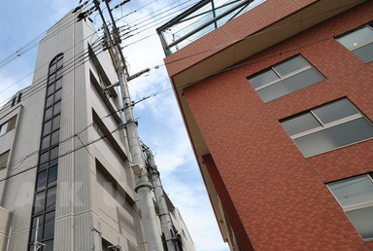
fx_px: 208
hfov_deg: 73.1
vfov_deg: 58.2
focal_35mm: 20
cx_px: 63
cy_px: 196
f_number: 10
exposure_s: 1/250
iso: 180
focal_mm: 8
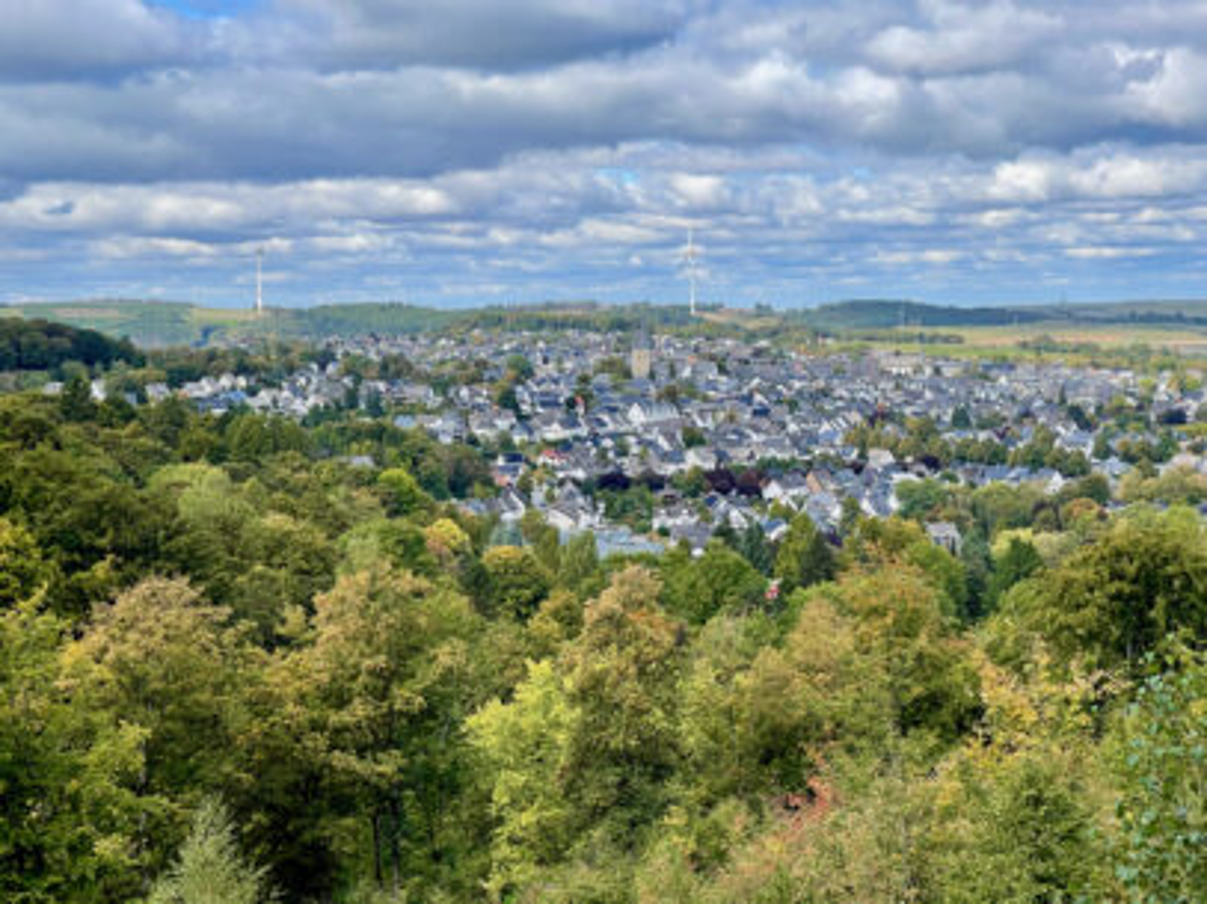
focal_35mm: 64
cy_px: 452
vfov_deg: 22.9
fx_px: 2231
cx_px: 604
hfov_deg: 30.3
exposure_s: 1/847
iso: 20
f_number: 2.2
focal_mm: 7.5
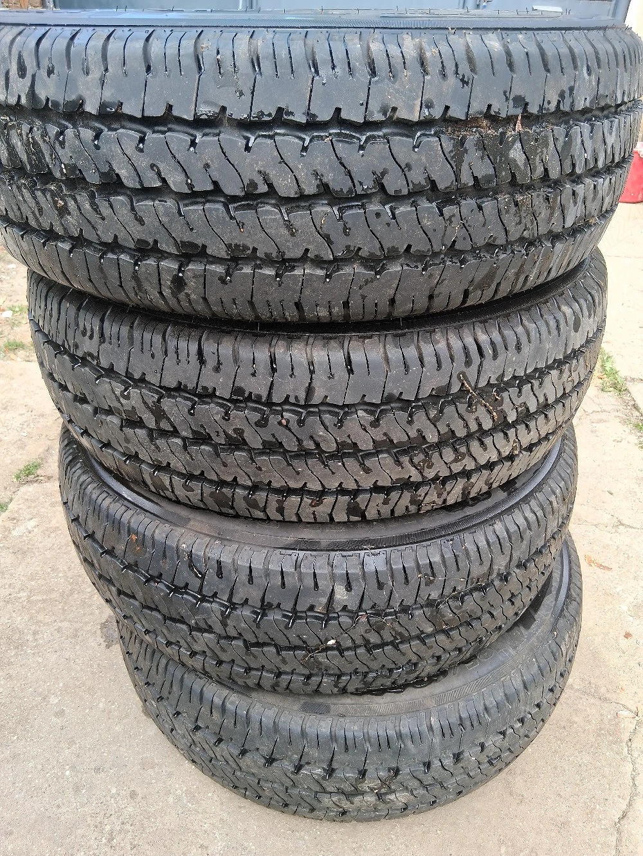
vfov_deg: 67.3
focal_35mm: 26
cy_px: 428
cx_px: 322
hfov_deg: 53.1
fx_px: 644
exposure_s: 1/120
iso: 25
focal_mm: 3.98
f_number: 1.8
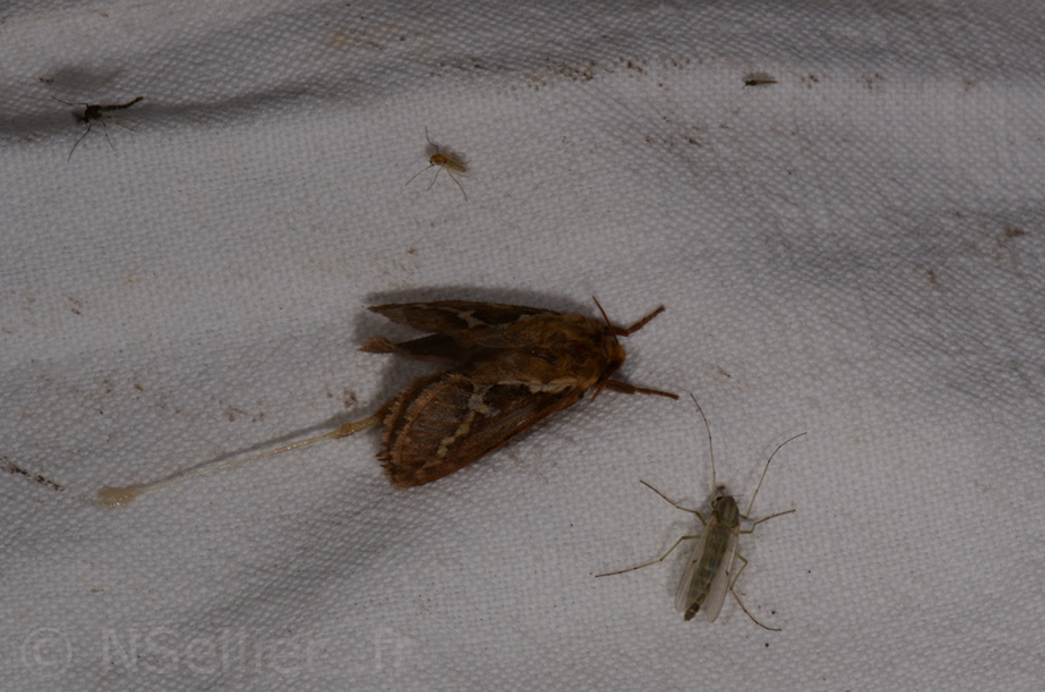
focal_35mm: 128
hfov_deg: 16.1
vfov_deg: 10.7
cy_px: 346
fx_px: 3692
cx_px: 522
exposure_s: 1/60
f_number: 32
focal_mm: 85
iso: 100
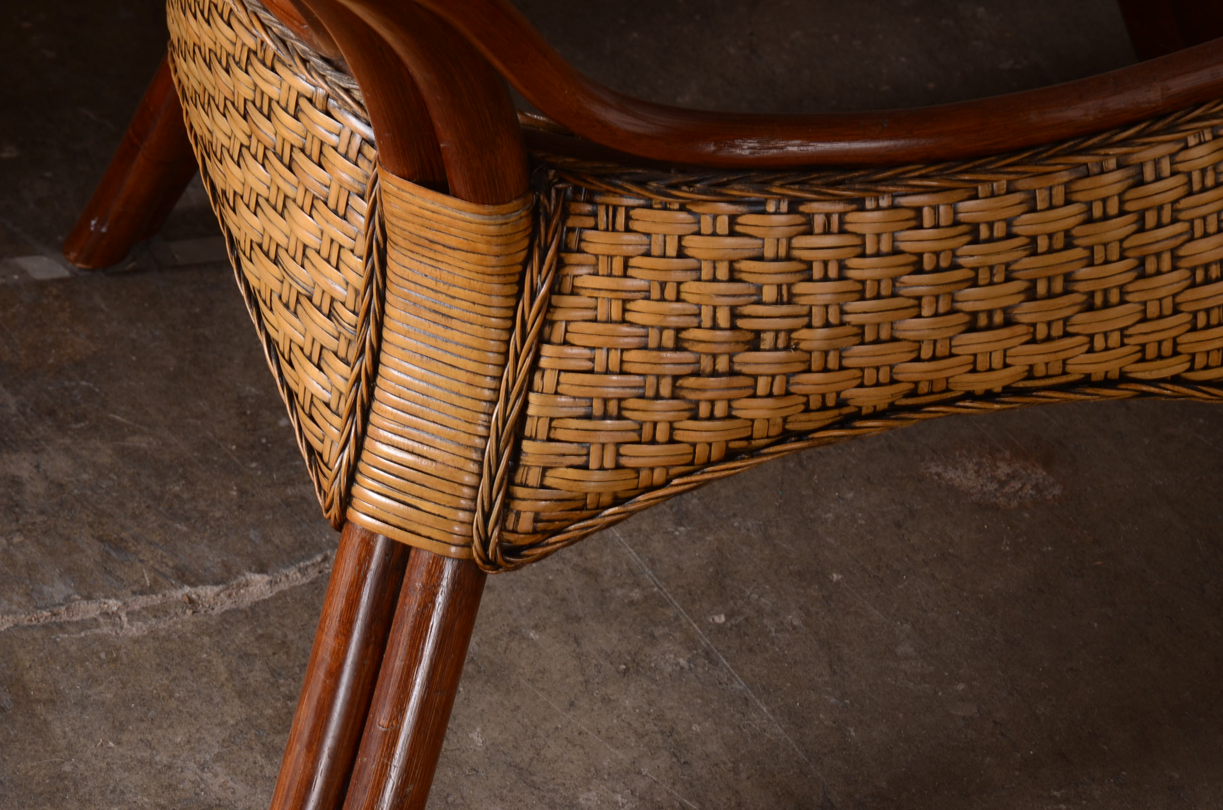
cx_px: 612
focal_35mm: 158
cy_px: 405
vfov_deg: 8.7
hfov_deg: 13.1
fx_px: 5340
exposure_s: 1/80
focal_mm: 105
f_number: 11
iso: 125
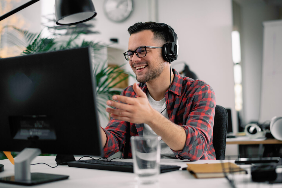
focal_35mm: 58
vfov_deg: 23.4
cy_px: 94
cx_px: 141
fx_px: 454
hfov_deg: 34.5
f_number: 2
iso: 500
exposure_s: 1/500
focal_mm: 58
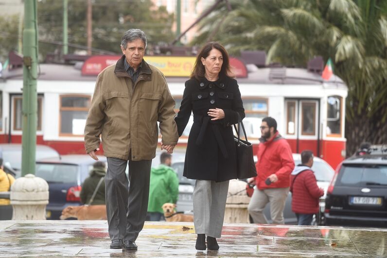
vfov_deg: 7.4
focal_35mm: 185
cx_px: 194
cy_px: 129
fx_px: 1989
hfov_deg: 11.1
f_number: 4.5
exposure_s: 1/640
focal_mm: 185
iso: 250
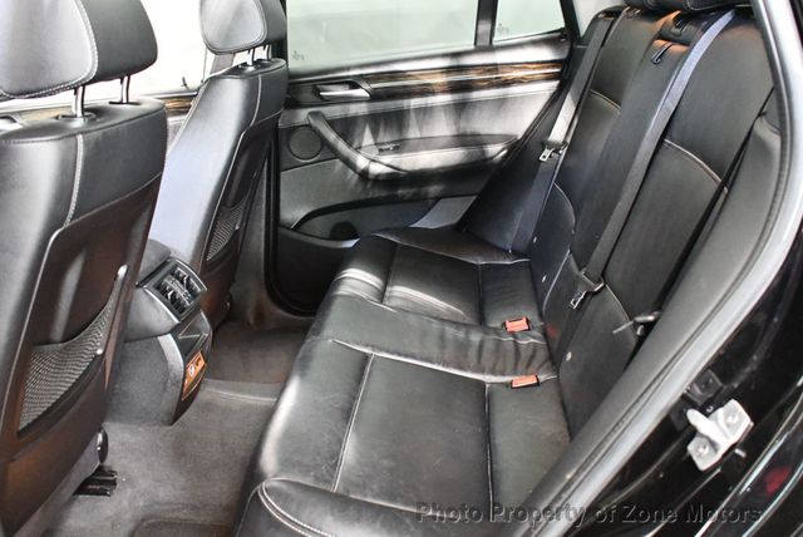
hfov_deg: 53.1
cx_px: 402
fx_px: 804
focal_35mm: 36
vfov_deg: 36.9
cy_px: 268
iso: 7200
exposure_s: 1/60
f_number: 3.5
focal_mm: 18
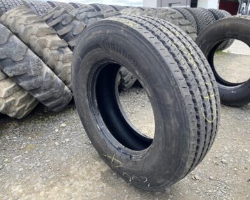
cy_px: 102
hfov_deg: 62.1
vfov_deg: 51.5
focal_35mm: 28
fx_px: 207
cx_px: 137
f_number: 1.8
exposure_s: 1/268
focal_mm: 4.25
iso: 32
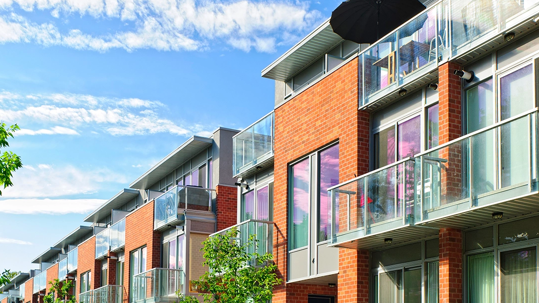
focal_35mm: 49
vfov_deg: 23.9
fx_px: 700
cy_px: 264
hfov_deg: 41.9
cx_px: 221
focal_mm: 28
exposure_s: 1/80
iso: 200
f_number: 7.1
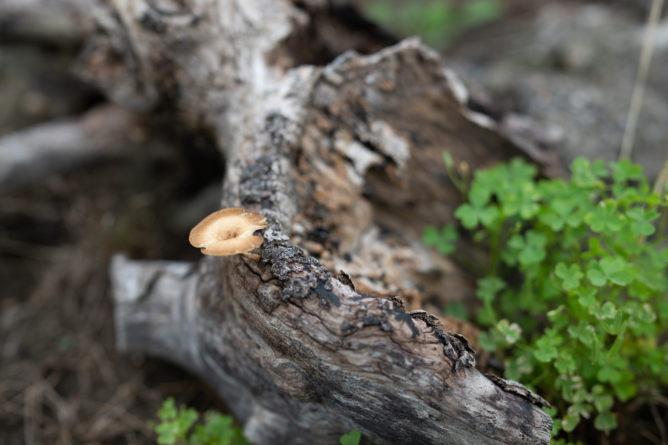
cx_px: 334
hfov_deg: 43.6
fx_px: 835
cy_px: 222
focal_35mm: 45
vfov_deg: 29.9
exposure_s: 1/320
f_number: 2.8
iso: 64
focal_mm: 45
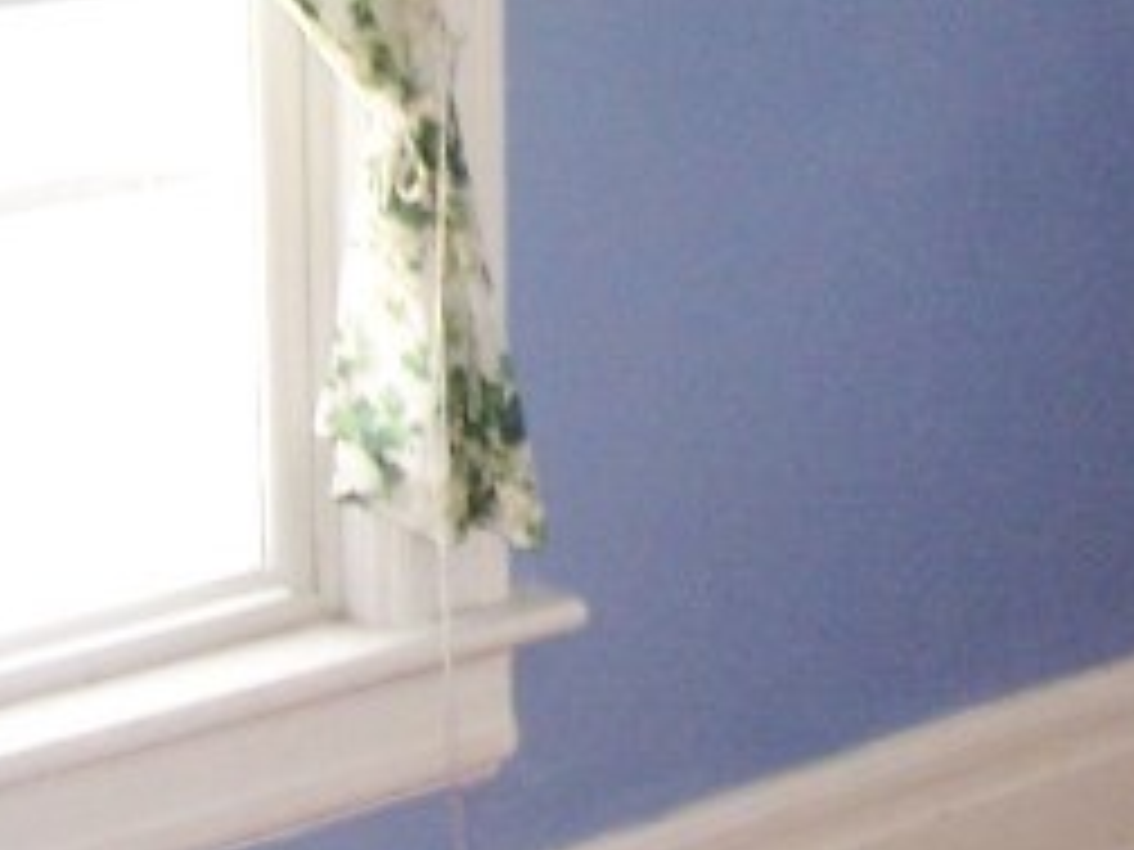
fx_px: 4521
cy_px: -148
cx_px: 1328
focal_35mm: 138
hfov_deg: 13.9
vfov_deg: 10.6
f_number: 2.7
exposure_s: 1/90
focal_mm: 5.6
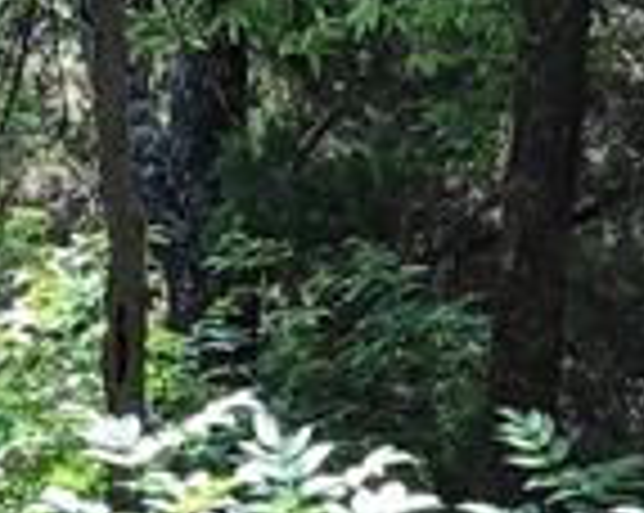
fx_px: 4130
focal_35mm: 217
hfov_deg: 8.6
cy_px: 1062
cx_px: 1049
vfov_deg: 6.9
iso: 32
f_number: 2.4
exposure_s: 1/120
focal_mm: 3.3
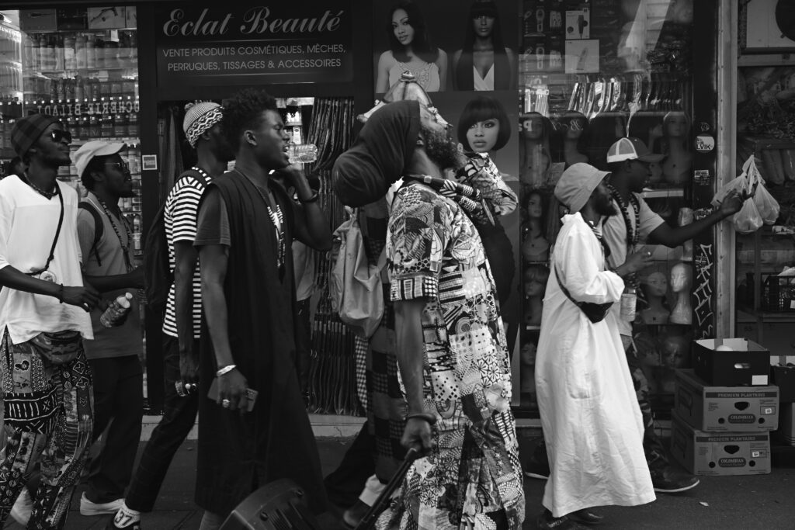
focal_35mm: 40
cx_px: 398
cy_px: 265
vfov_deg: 33.4
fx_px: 883
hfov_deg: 48.5
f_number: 6.3
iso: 640
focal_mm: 40
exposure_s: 1/125
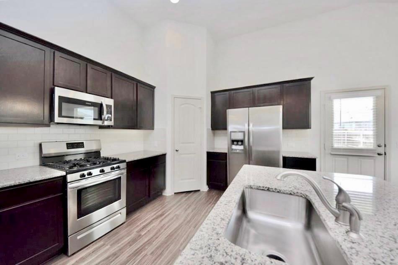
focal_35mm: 12
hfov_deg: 112.7
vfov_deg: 89.9
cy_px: 132
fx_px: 133
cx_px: 199
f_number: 5.6
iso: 560
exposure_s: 1/125
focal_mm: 8
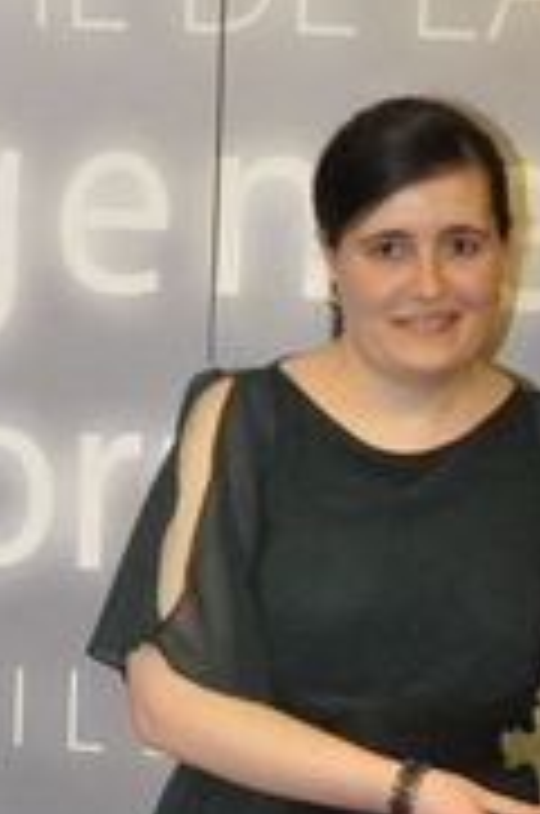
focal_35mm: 199
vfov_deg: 10.2
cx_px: 590
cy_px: 994
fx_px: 4494
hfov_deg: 6.8
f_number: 10
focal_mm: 48
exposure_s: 1/60
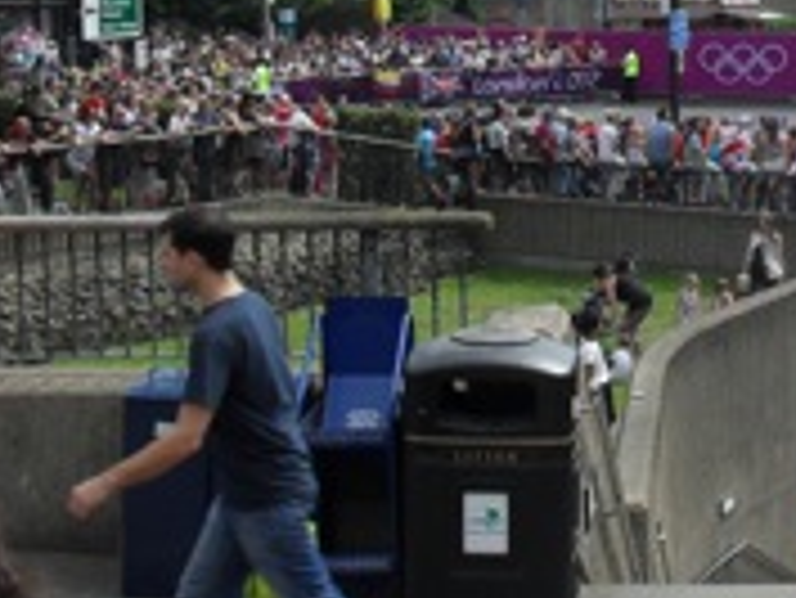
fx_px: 2002
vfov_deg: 16.8
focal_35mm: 87
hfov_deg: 21.2
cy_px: 85
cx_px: 899
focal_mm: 6.3
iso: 100
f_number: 8.4
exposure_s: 1/125
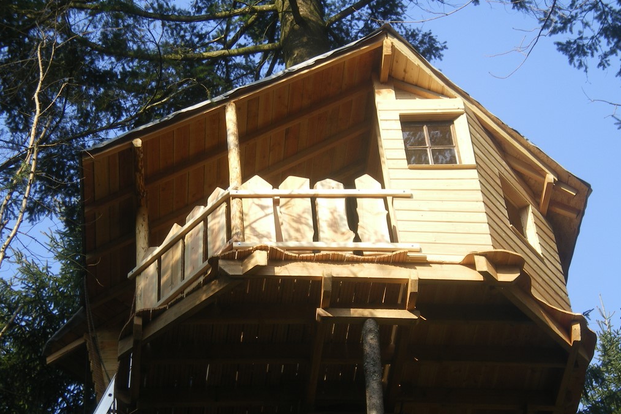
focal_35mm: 104
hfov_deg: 19.6
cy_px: 227
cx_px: 309
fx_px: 1794
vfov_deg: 13.2
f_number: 5.7
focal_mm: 17.3
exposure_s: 1/100
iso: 50
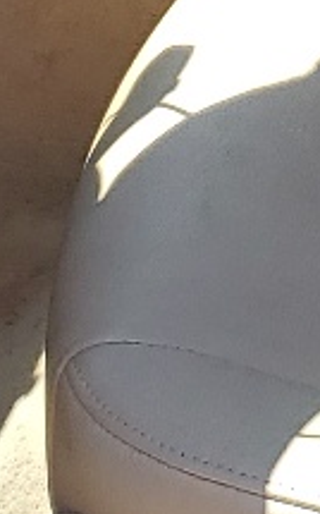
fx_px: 2866
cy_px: -277
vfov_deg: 9.9
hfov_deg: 6.3
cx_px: 454
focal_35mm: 205
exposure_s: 1/625
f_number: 1.5
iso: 50
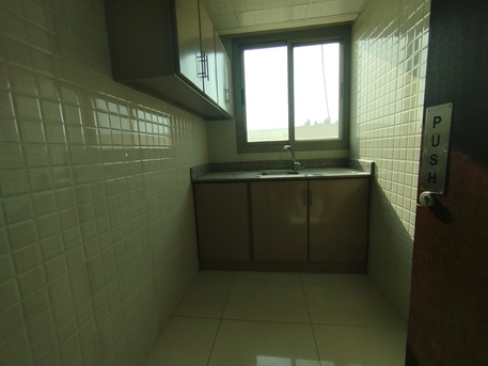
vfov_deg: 81.8
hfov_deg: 98.2
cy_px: 183
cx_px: 244
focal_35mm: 15
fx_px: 212
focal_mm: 1.65
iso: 50
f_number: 2.2
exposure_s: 1/315
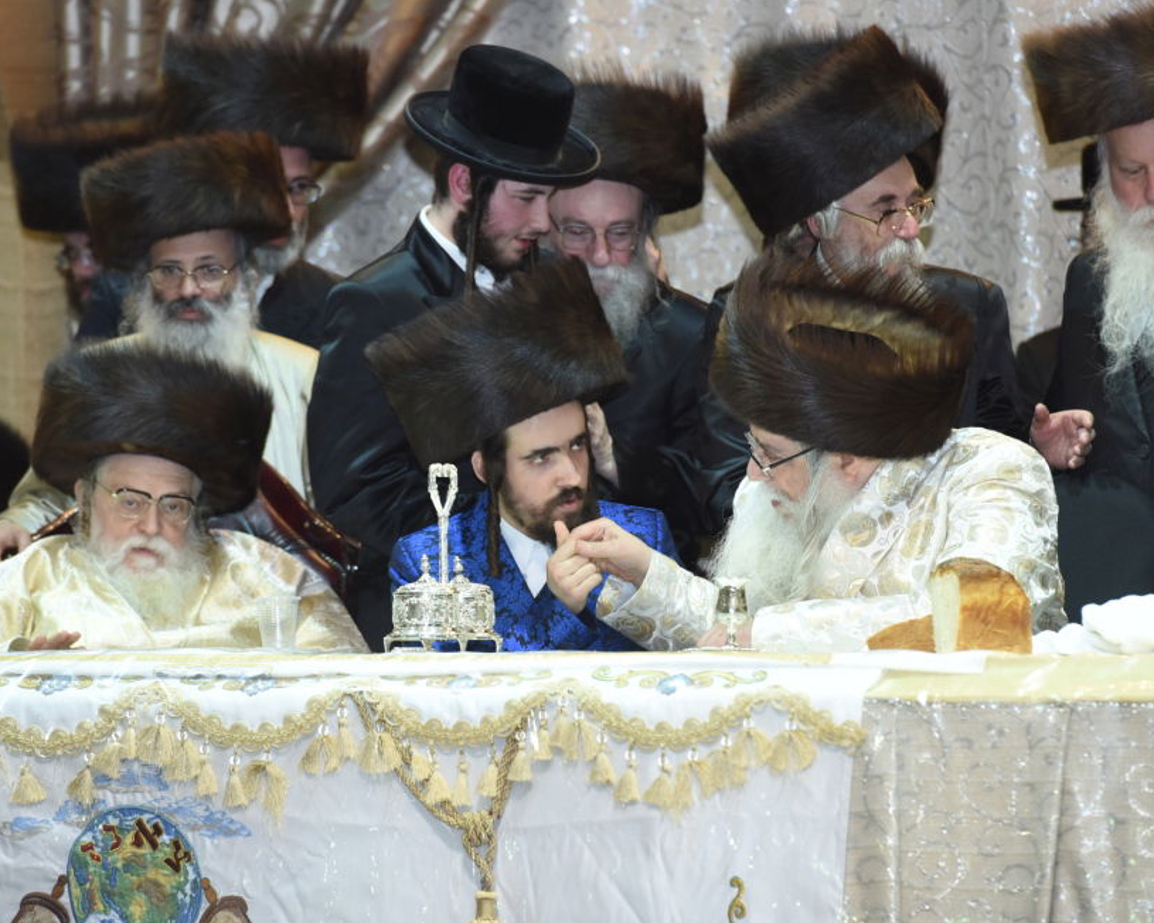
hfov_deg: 8.2
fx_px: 8060
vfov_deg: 6.6
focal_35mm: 236
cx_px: 596
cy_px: 457
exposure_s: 1/125
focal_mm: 200
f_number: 4.5
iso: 2000
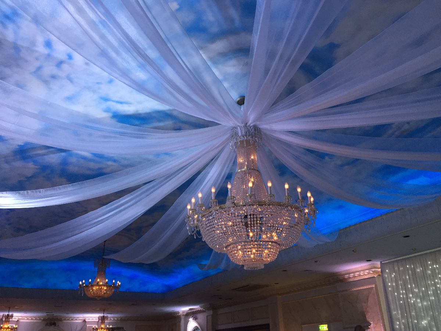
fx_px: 369
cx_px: 220
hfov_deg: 61.7
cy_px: 166
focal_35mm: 29
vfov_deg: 48.2
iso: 64
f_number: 2.2
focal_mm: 4.15
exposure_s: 1/33
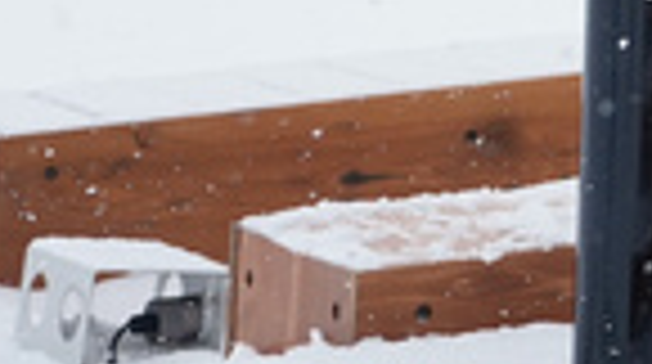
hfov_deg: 8.1
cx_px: 1340
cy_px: -865
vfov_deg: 4.5
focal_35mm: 252
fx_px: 4349
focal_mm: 34
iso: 400
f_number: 5.6
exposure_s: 1/1000
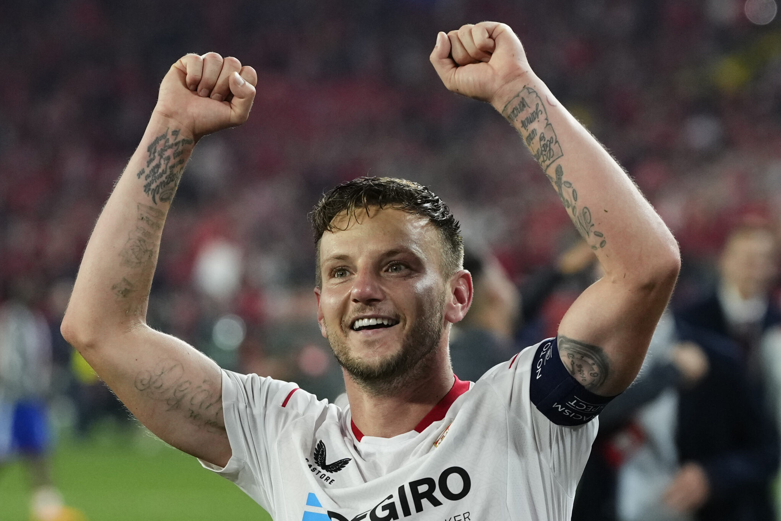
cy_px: 260
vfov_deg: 7.5
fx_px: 3991
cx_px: 390
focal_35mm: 184
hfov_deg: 11.2
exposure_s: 1/1600
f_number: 2.8
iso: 2000
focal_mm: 123
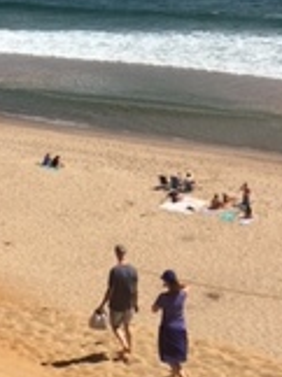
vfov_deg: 21.2
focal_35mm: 86
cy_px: -72
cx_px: 63
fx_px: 937
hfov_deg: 17.0
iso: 40
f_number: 2.2
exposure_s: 1/4566
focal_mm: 4.15
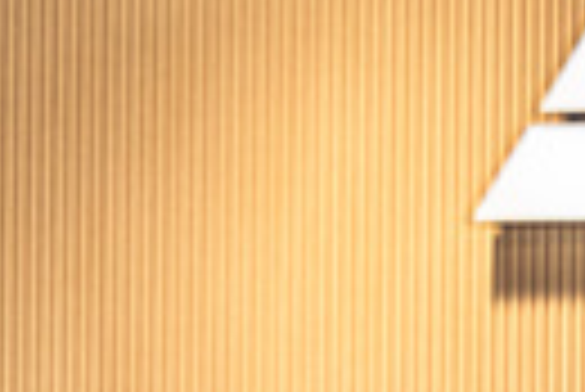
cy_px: 1023
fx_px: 9582
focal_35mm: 589
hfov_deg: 3.4
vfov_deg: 2.3
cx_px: 1780
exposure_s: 1/160
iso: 640
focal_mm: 75
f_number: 4.5
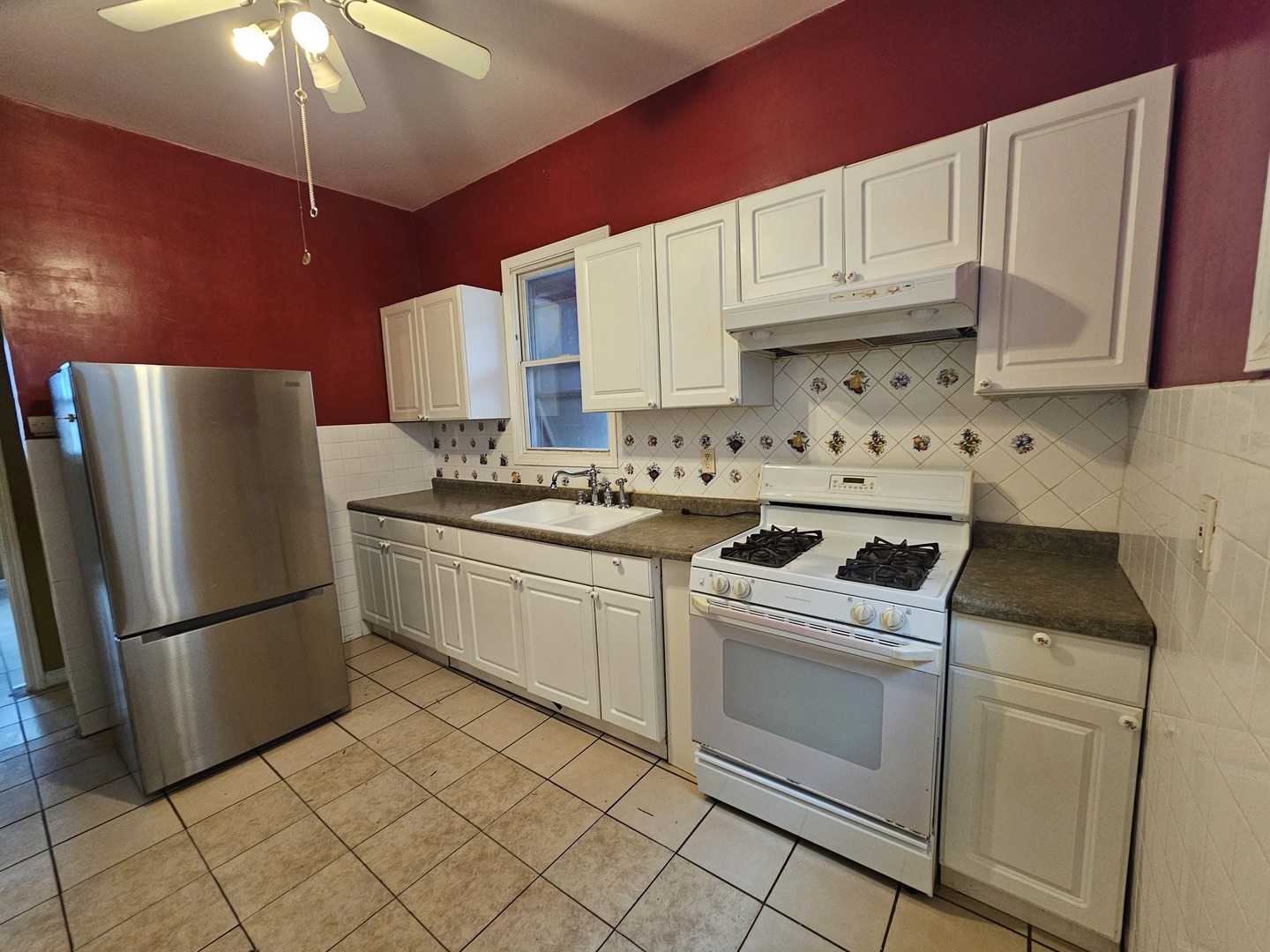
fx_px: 477
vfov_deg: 89.9
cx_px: 635
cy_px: 476
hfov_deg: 106.2
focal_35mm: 13
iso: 400
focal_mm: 2.2
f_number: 2.2
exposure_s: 1/30
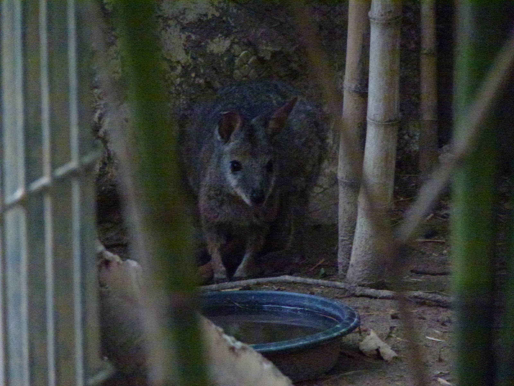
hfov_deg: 5.2
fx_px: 5702
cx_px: 257
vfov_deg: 3.9
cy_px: 193
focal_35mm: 384
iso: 1600
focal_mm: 68.8
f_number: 5.9
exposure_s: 1/15
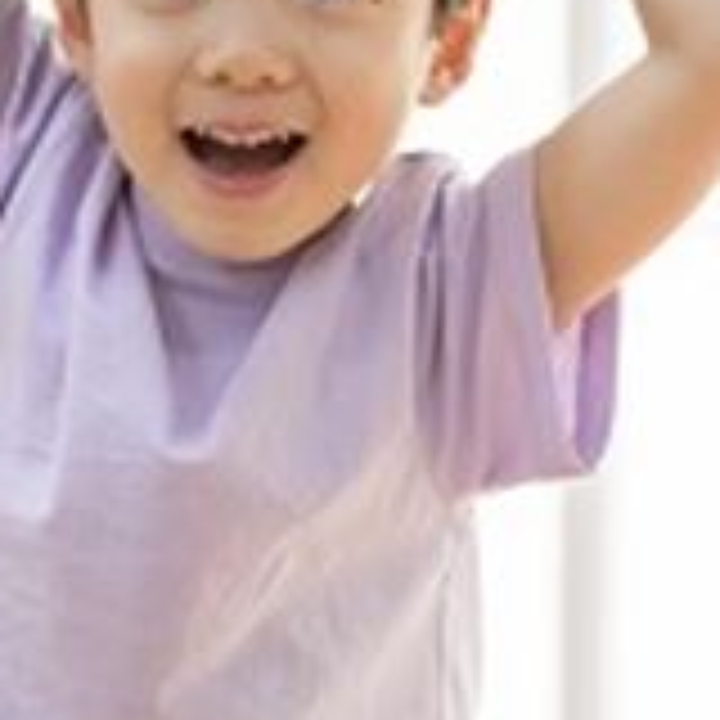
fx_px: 7013
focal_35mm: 298
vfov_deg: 5.9
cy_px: 664
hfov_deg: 5.9
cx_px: 288
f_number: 4
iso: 800
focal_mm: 70
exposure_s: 1/250
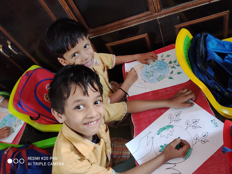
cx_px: 116
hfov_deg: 67.3
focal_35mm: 26
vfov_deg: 53.1
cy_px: 87
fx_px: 174
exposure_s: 1/33
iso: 921
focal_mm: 4.77
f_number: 1.75
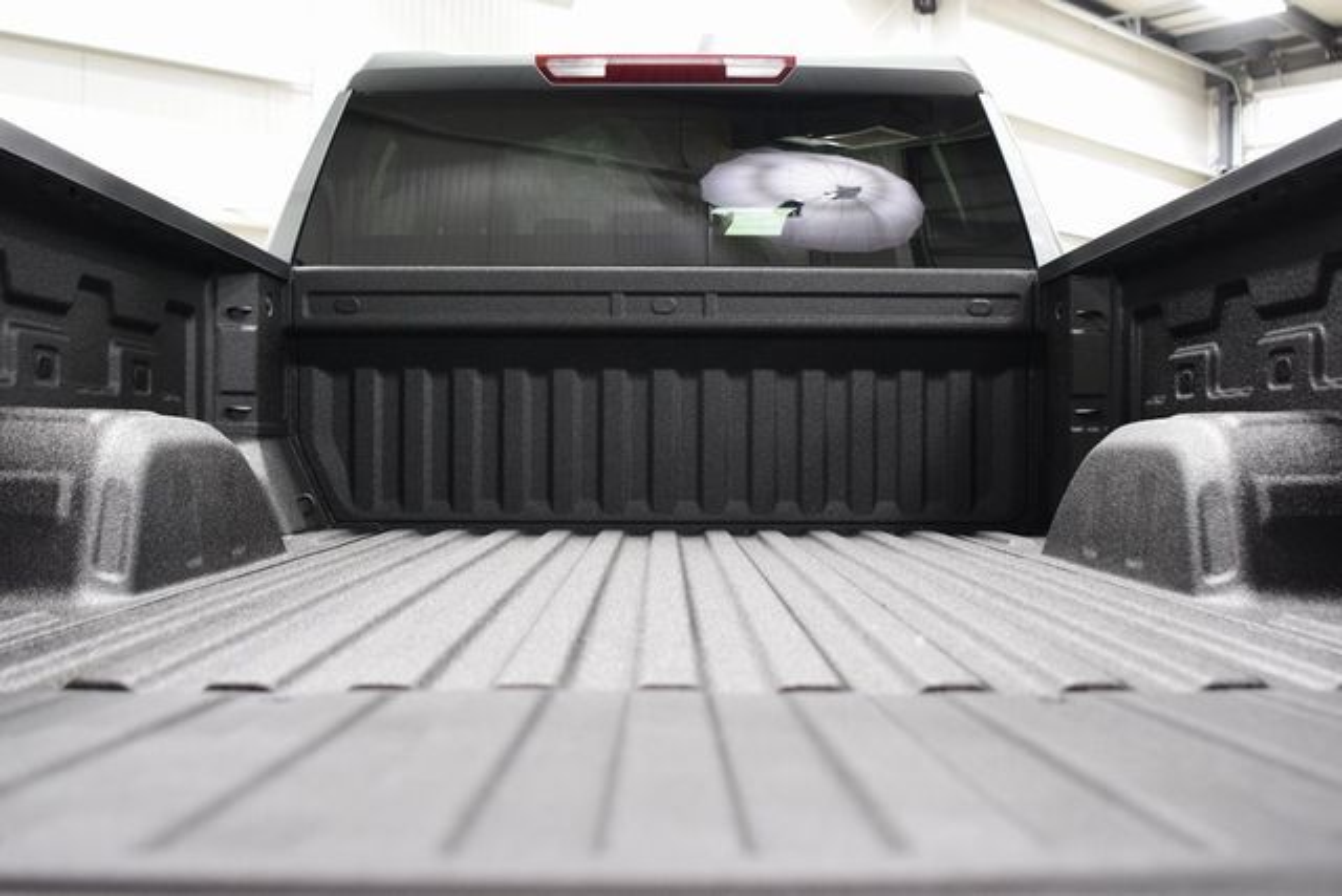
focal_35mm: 36
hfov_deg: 53.1
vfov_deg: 36.9
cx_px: 671
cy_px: 448
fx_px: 1342
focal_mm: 24
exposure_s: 1/60
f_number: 3.2
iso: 1600
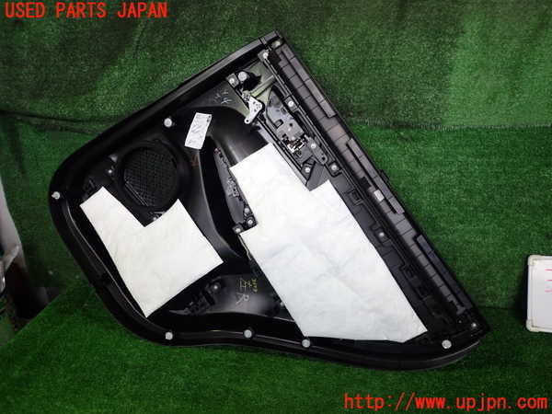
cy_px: 207
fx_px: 399
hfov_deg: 69.4
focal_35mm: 25
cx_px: 276
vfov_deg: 54.9
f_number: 2
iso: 200
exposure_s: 1/40
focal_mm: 4.5
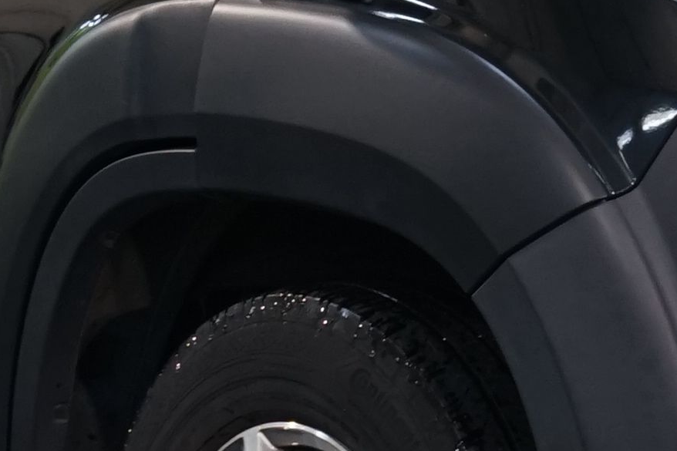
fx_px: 8611
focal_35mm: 458
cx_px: 176
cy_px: -183
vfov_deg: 3.0
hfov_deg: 4.5
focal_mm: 67
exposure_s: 1/25
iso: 640
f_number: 5.6
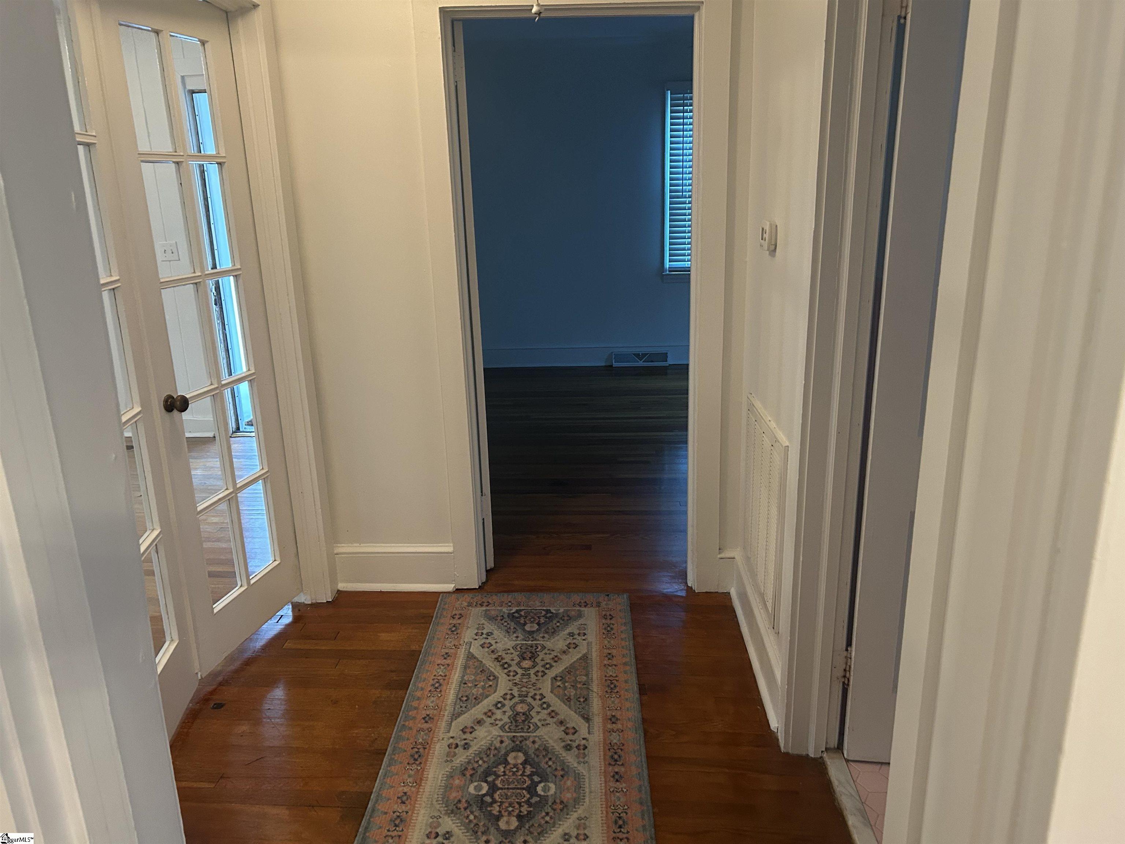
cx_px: 562
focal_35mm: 26
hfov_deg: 67.3
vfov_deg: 53.1
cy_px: 422
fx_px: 845
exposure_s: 1/60
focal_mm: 5.7
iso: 320
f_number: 1.5
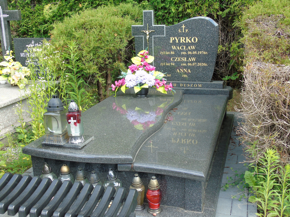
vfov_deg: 36.0
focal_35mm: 40
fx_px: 335
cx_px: 145
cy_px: 108
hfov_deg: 46.8
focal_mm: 7.1
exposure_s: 1/50
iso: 80
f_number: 3.9
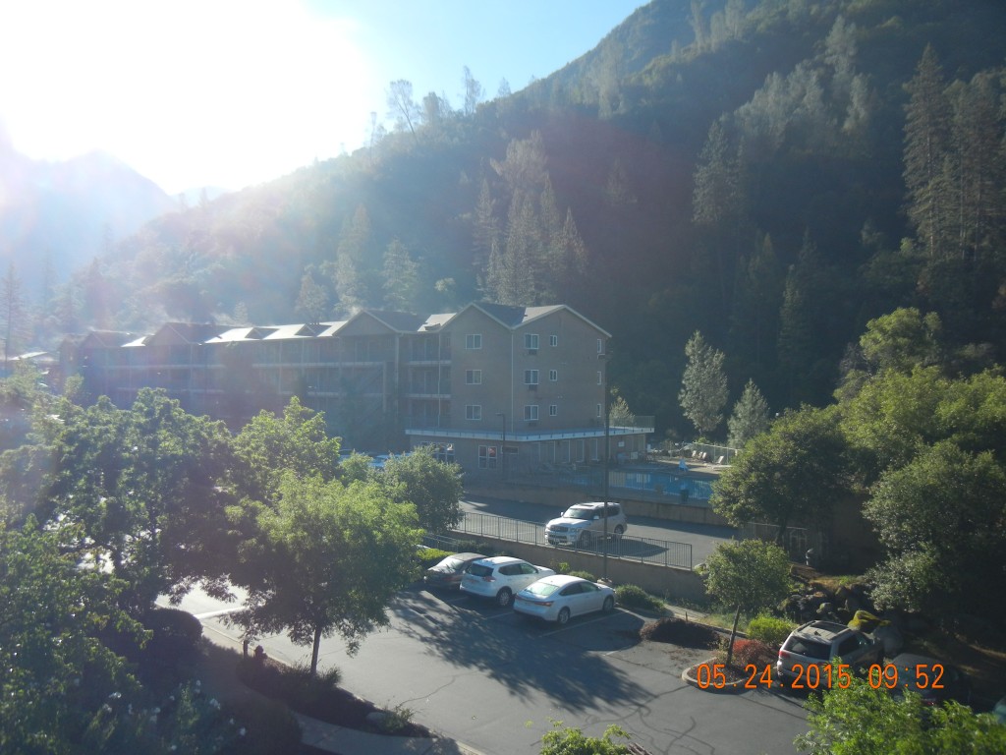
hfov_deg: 60.0
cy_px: 378
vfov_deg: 46.8
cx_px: 503
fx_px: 872
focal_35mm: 30
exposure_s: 1/252
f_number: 7
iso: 160
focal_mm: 5.4
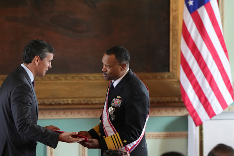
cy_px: 78
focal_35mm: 235
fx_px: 1527
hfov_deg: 8.8
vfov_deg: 5.8
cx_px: 117
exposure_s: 1/500
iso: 4000
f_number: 2.8
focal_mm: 157
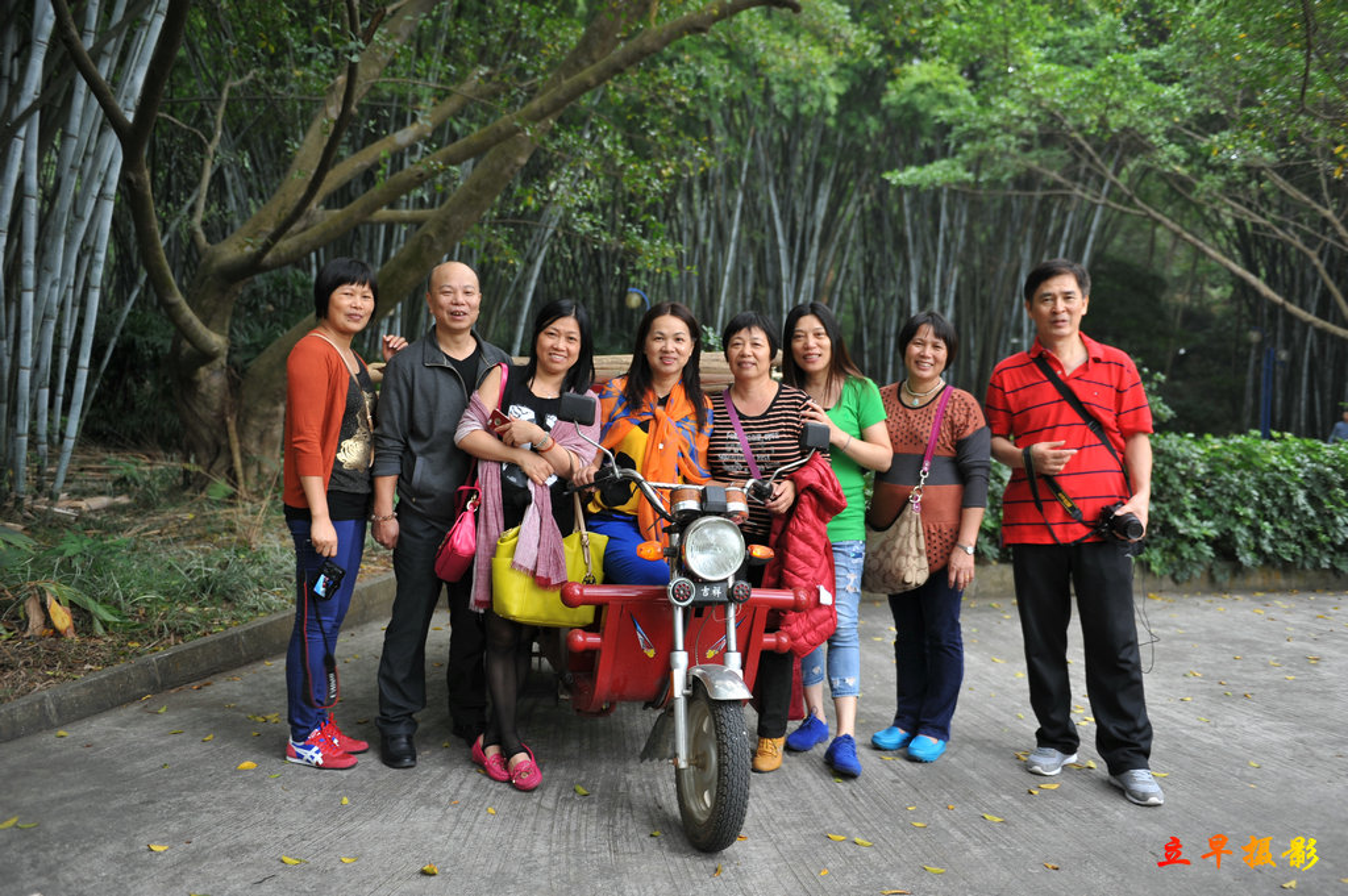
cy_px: 448
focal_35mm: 31
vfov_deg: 42.3
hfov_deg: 60.3
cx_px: 674
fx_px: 1160
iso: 200
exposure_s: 1/80
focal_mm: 31
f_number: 2.8
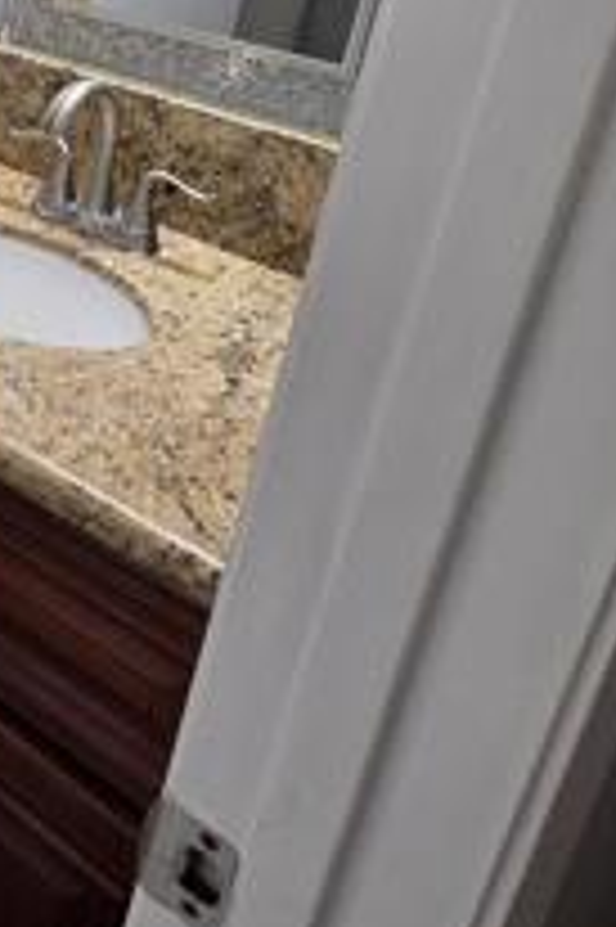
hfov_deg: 23.8
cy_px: 130
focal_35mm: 42
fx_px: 1080
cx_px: -355
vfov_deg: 43.3
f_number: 2.2
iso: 100
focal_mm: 2.2
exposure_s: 1/60
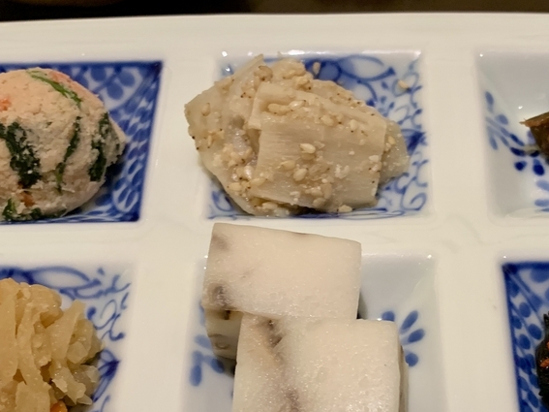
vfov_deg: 26.2
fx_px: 872
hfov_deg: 34.7
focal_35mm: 55
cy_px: 311
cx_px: 351
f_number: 1.8
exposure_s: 1/60
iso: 125
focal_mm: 4.25
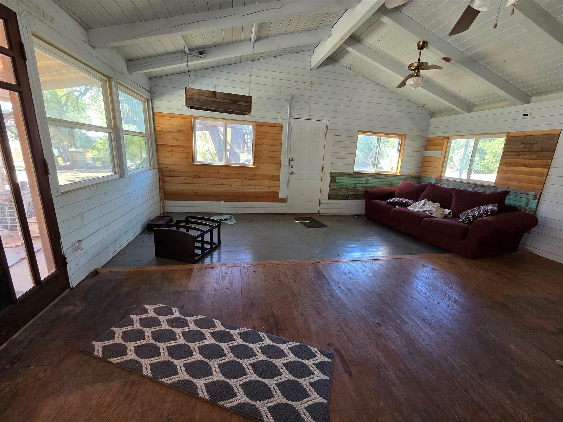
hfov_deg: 106.2
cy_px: 211
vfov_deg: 89.9
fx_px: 211
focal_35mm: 13
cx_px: 282
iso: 250
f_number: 2.2
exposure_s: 1/60
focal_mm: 2.2
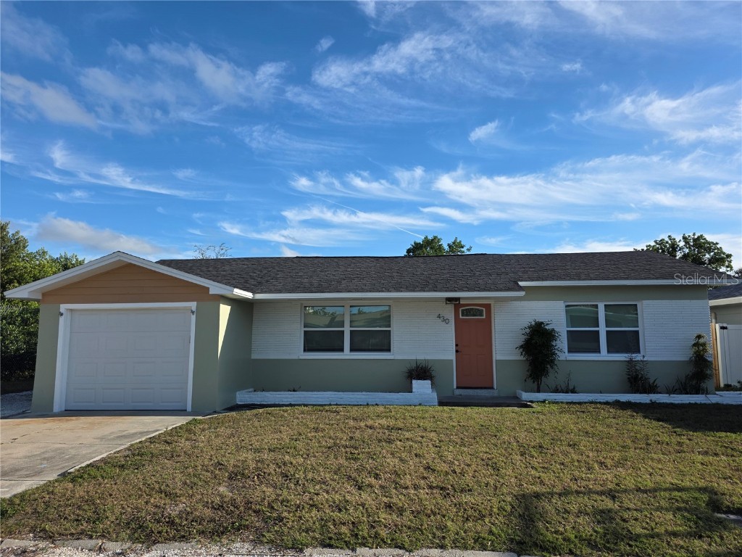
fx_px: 493
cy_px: 278
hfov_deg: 73.9
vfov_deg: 58.9
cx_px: 371
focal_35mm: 23
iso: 80
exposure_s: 1/5296
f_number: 1.7
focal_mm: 6.3
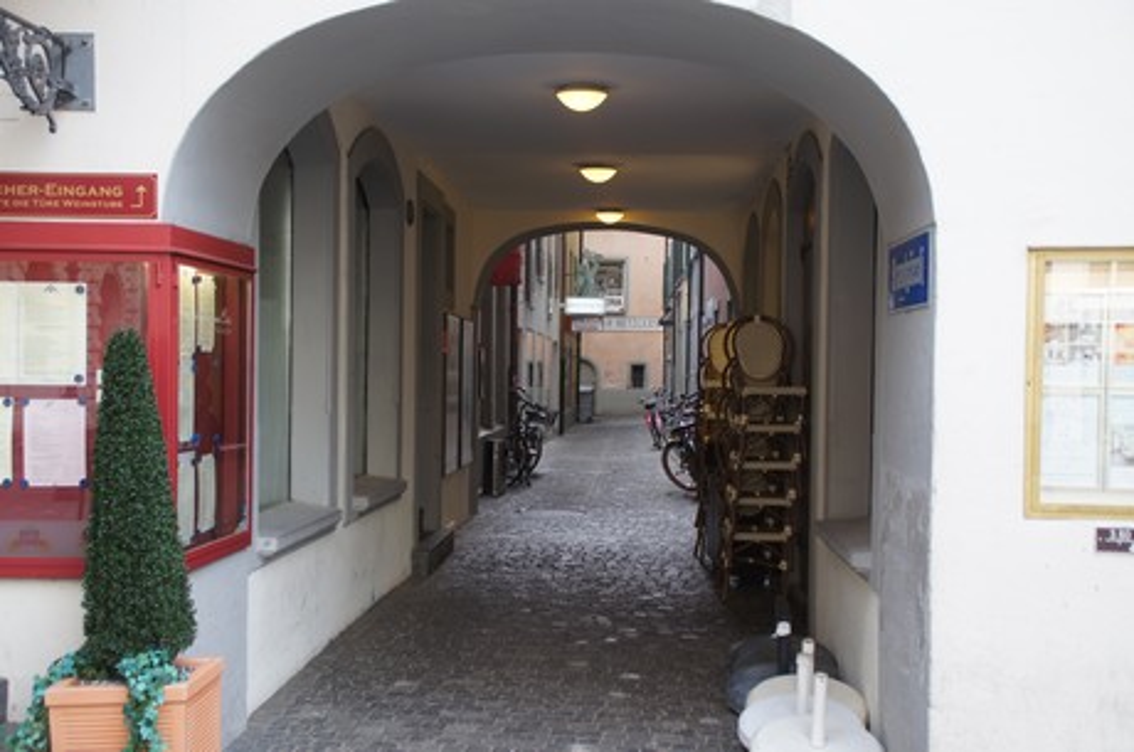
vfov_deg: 29.8
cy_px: 376
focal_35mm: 45
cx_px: 567
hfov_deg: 43.7
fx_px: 1415
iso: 100
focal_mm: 30
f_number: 4.5
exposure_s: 1/50
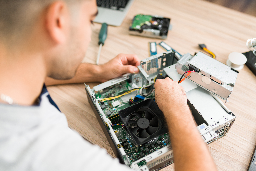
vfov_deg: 37.9
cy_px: 86
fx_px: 249
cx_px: 128
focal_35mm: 35
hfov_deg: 54.4
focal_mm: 35
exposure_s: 1/200
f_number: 1.8
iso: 100
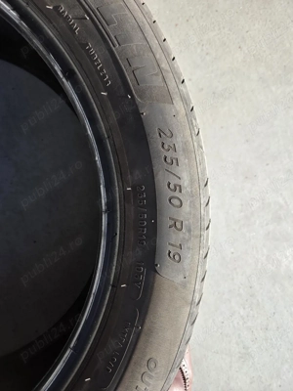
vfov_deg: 73.9
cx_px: 146
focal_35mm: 23
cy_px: 196
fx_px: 260
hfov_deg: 58.9
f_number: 1.8
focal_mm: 5.4
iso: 80
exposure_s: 1/1111
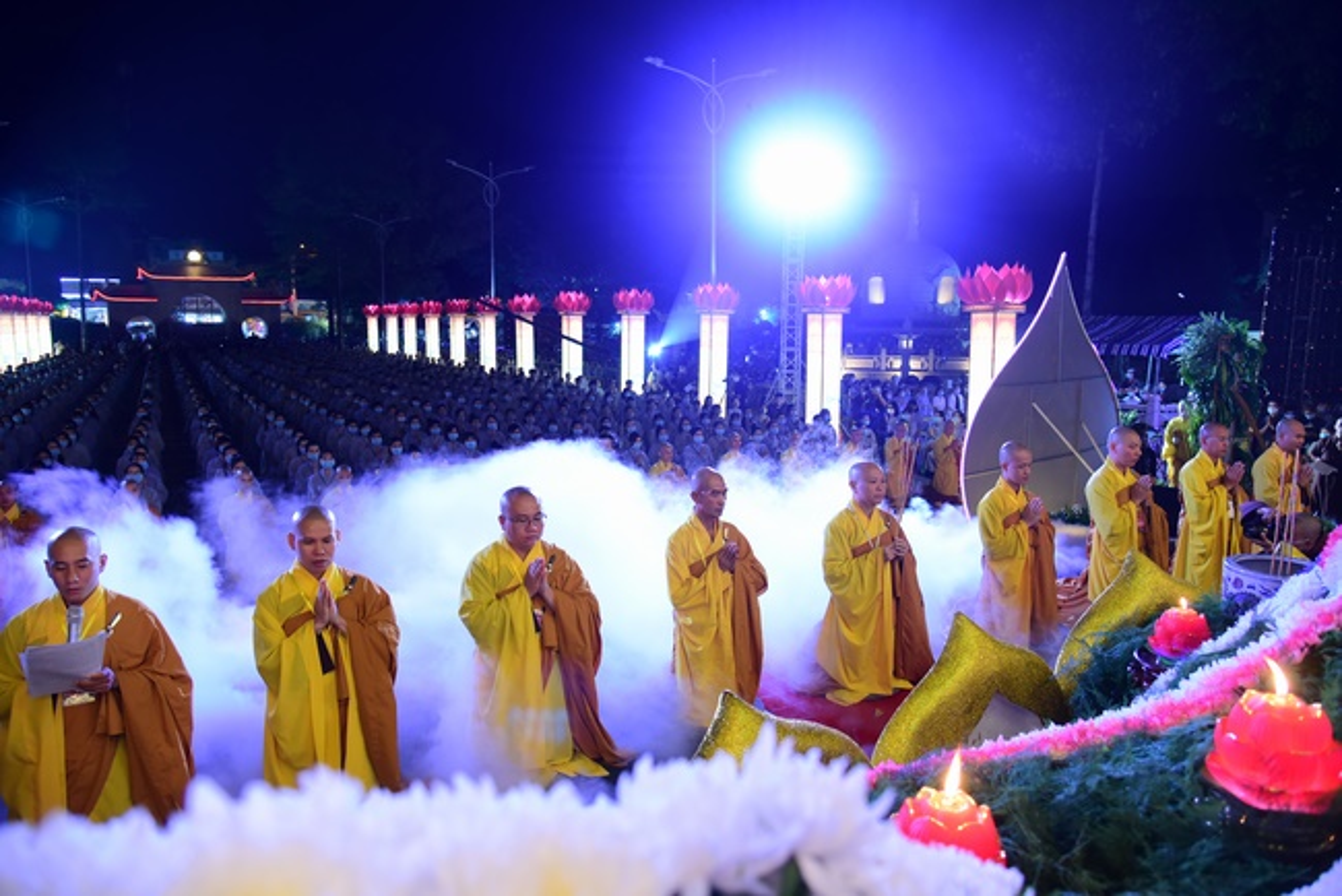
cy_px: 448
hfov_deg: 73.7
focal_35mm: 24
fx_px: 895
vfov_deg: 53.2
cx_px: 671
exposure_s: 1/20
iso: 1600
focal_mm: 24
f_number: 4
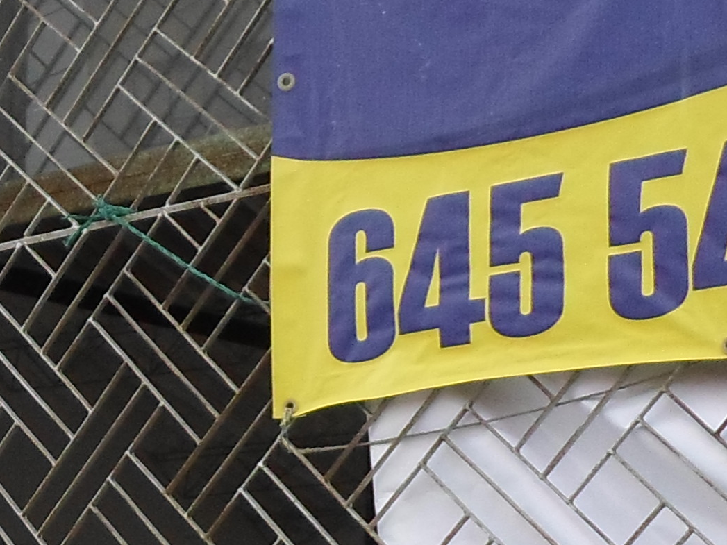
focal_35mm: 110
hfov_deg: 17.4
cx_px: -49
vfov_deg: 13.1
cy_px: 656
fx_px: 2310
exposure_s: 1/350
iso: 80
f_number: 2.5
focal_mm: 4.5
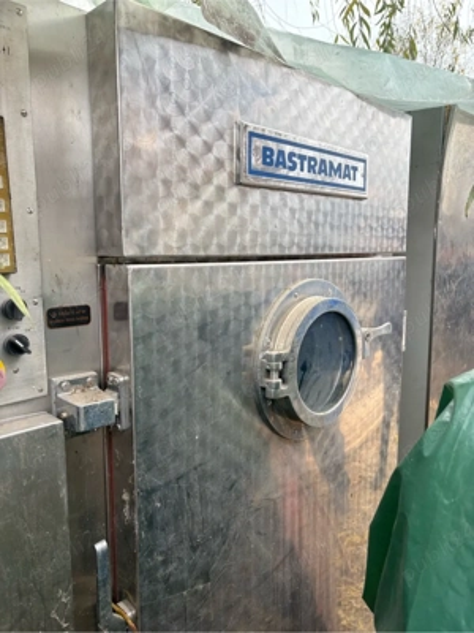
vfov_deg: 67.3
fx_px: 475
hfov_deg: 53.1
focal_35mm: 26
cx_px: 237
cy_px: 316
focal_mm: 5.96
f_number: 1.6
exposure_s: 1/122
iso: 40
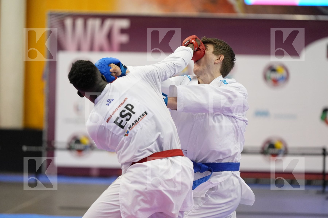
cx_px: 164
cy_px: 109
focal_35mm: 160
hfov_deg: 12.8
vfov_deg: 8.6
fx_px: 1458
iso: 3200
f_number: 2.8
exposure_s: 1/1000
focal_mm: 160
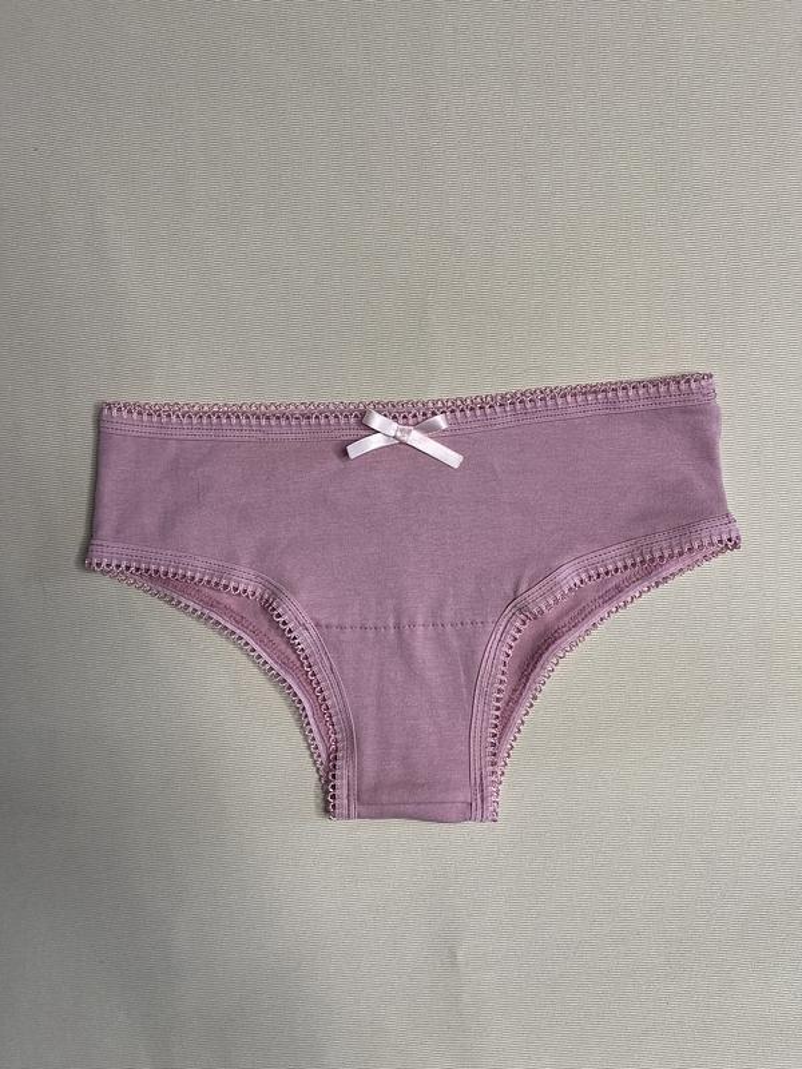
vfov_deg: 67.3
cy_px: 534
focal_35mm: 26
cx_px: 401
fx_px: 803
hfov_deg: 53.1
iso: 64
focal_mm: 5.1
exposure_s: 1/120
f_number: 1.6
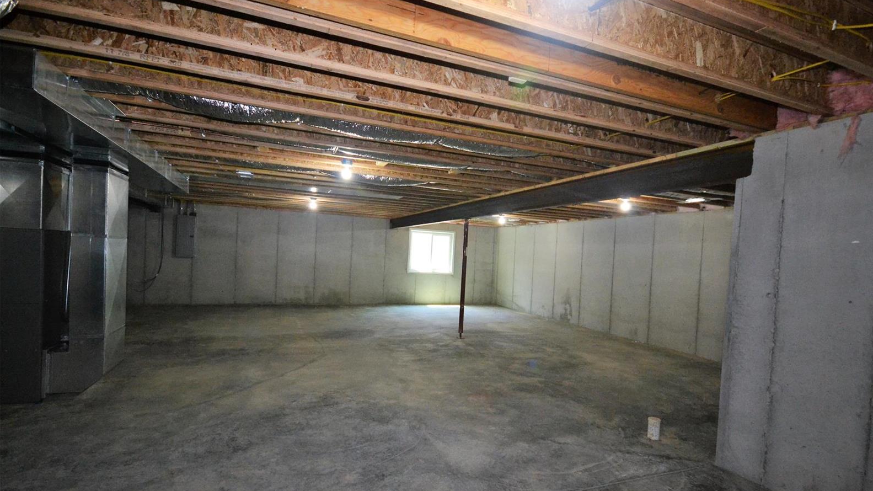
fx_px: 423
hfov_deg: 91.8
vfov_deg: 60.2
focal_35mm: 18
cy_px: 262
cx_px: 441
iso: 1800
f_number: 4.2
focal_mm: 11.5
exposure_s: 1/60
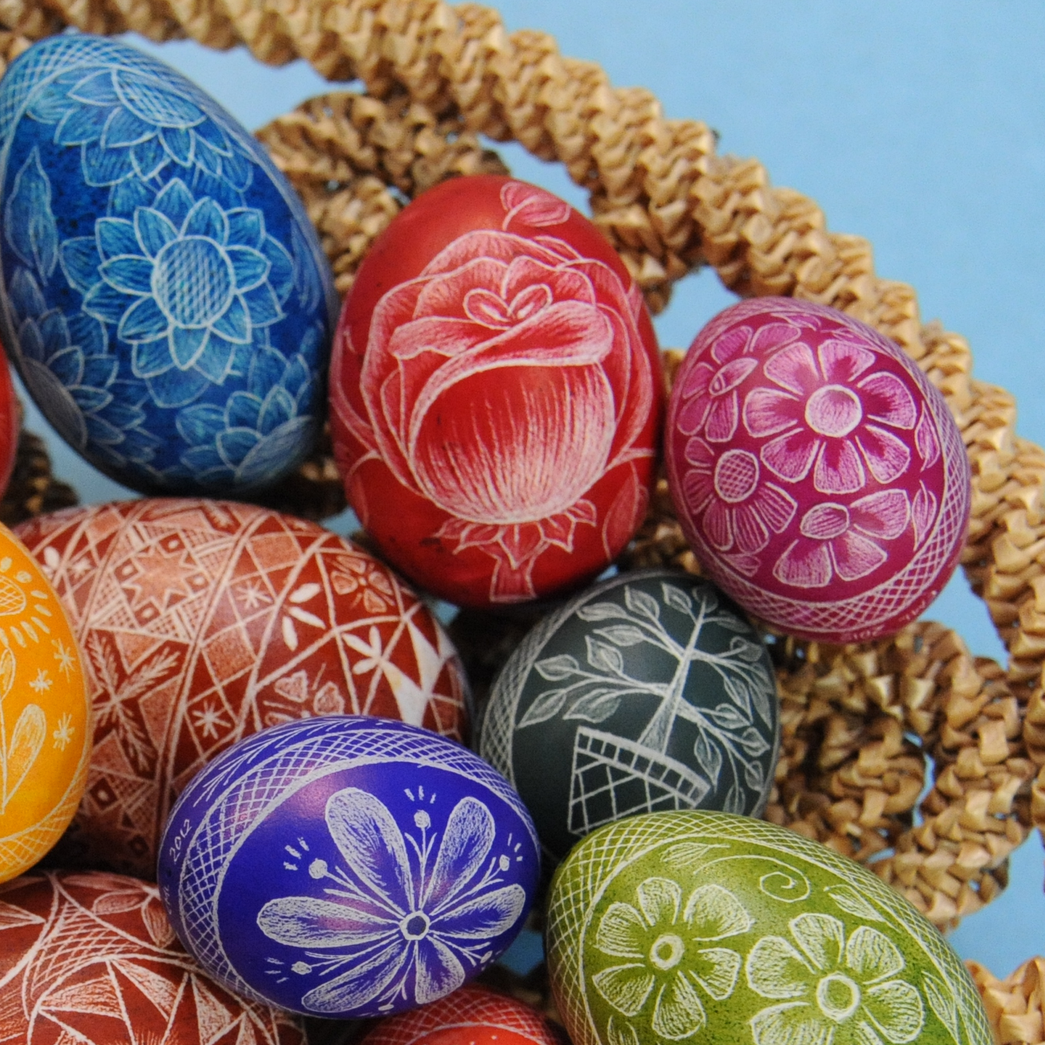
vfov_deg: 19.7
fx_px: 2971
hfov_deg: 19.5
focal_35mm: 87
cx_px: 46
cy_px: 893
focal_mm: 38
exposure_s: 1/200
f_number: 5.6
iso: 3200
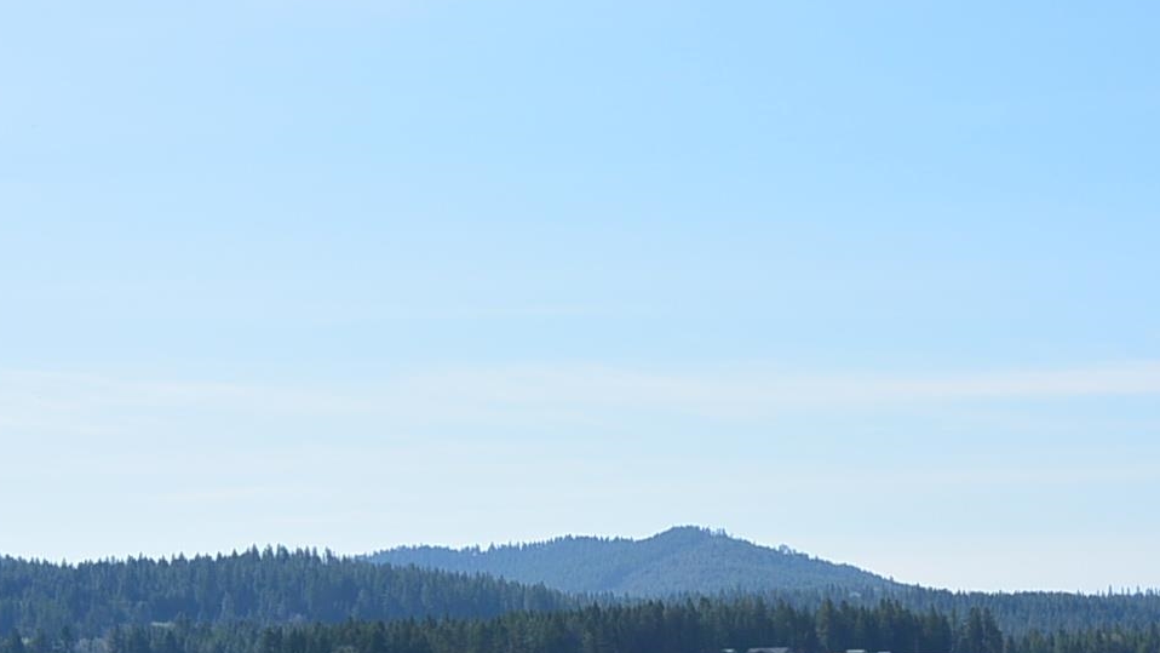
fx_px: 3261
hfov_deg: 20.2
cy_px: 425
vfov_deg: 11.4
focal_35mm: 106
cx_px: 593
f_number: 5
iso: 100
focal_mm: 18.7
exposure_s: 1/800
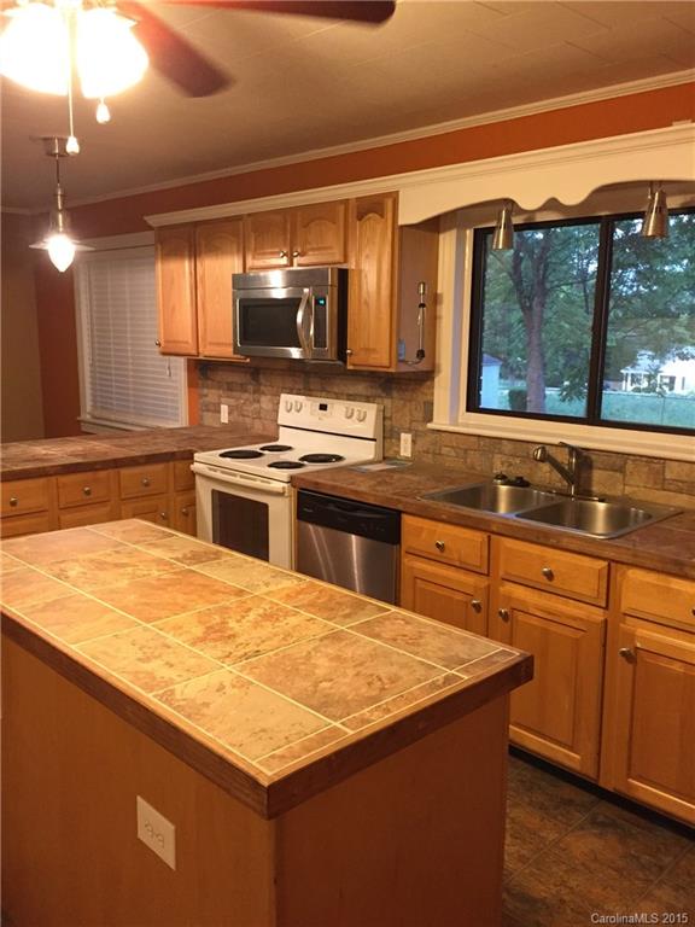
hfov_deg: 48.2
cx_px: 348
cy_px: 464
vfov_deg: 61.7
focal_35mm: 29
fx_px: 776
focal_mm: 4.15
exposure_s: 1/30
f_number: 2.2
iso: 200
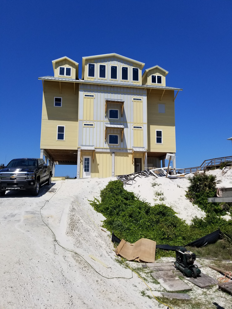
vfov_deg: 67.3
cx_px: 116
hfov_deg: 53.1
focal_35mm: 26
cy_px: 154
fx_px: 232
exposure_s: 1/5232
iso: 50
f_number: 1.7
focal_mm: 4.25
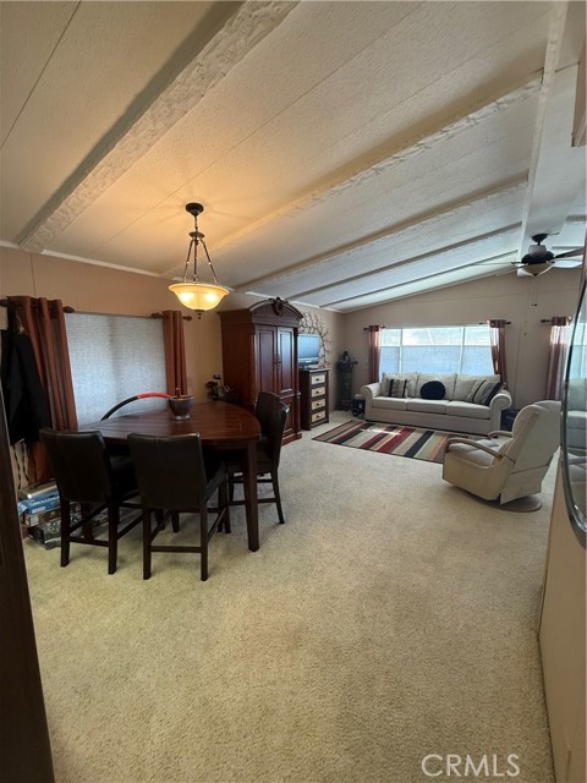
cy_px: 392
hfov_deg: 85.7
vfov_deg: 102.1
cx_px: 294
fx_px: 317
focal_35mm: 14
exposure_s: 1/60
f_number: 2.2
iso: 320
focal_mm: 2.22
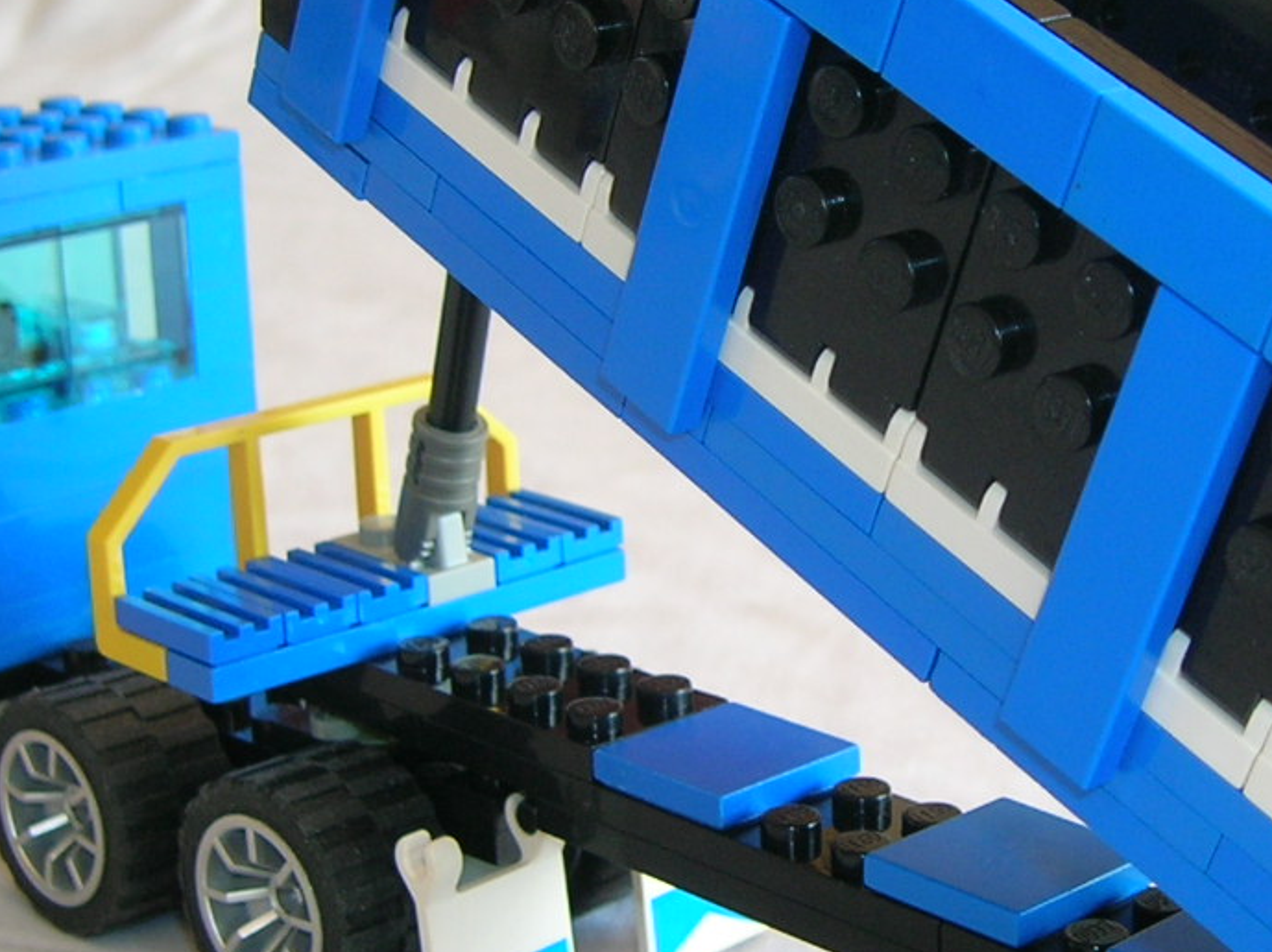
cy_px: 446
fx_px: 2901
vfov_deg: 18.6
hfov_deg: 24.6
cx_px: 820
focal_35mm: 79
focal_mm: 5.7
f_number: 2.9
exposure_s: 1/37.4
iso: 50
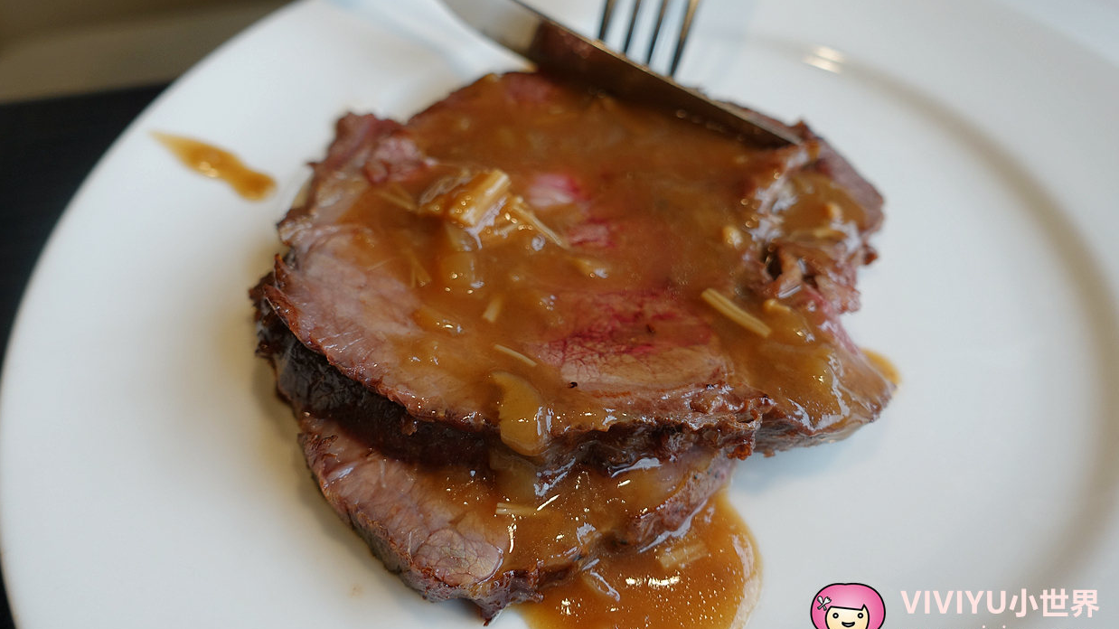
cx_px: 548
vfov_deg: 44.3
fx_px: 771
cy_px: 275
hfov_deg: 71.9
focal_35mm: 26
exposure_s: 1/60
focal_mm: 8.8
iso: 125
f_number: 2.8
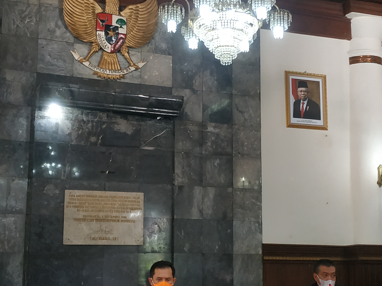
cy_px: 151
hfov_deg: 61.4
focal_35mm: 29
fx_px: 320
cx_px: 219
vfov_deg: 48.2
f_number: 1.9
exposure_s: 1/25
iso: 400
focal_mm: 3.94
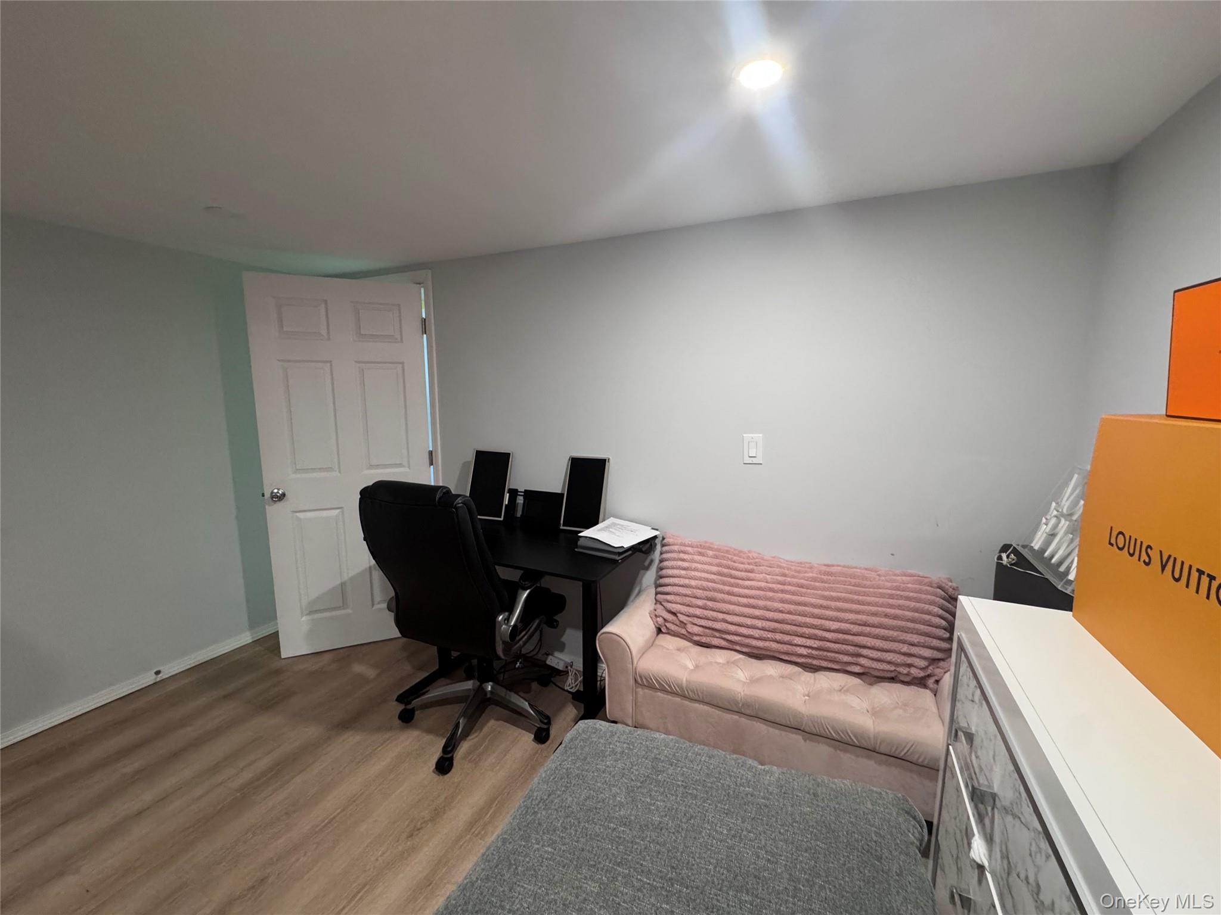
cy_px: 458
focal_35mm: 14
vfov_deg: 85.7
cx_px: 610
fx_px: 494
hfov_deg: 102.1
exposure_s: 1/60
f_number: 2.2
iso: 320
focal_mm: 2.22
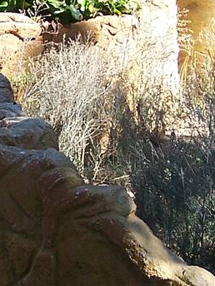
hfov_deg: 8.3
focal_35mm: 177
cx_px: -2
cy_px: 110
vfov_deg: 11.2
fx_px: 1466
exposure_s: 1/320
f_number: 2.8
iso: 80
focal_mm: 6.3
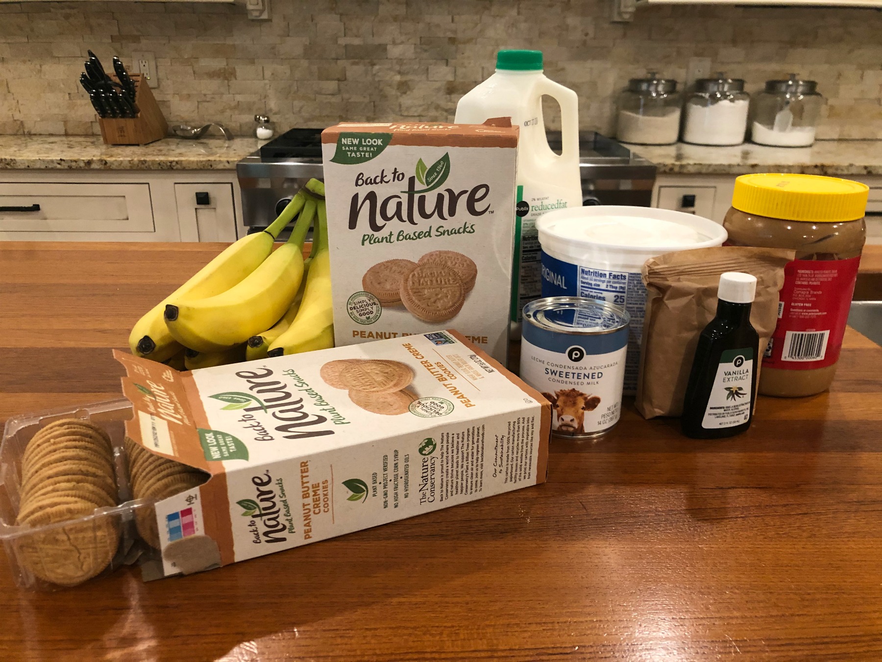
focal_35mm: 28
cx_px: 441
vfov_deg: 49.7
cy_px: 331
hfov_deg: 63.4
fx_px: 713
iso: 100
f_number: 1.8
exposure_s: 1/17
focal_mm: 4
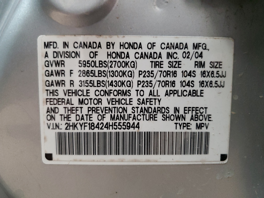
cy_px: 99
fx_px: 198
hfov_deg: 67.3
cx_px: 132
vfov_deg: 53.1
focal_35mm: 26
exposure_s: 1/20
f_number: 1.5
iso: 291
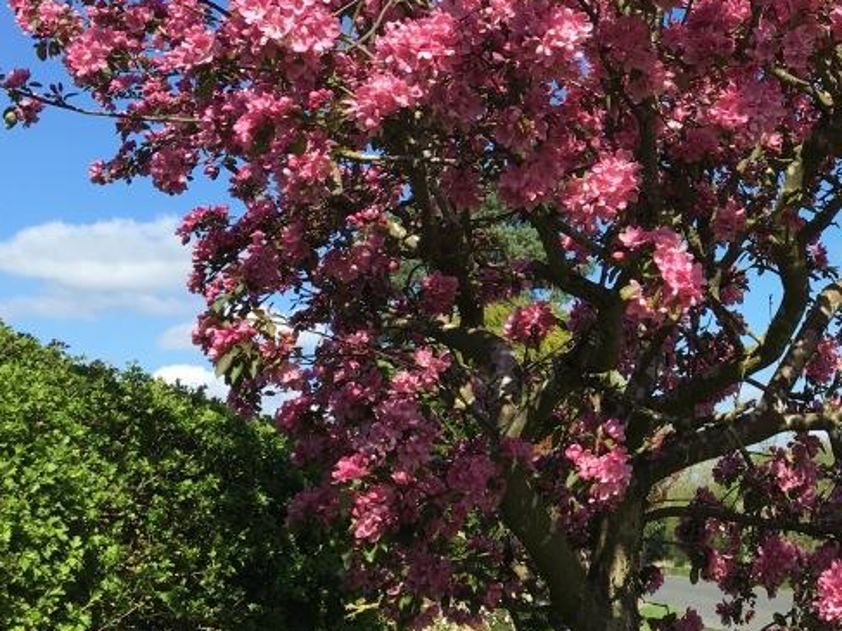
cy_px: 86
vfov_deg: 23.5
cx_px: 801
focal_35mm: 61
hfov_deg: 30.0
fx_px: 1483
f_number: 2.2
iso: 25
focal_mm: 4.15
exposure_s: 1/1012
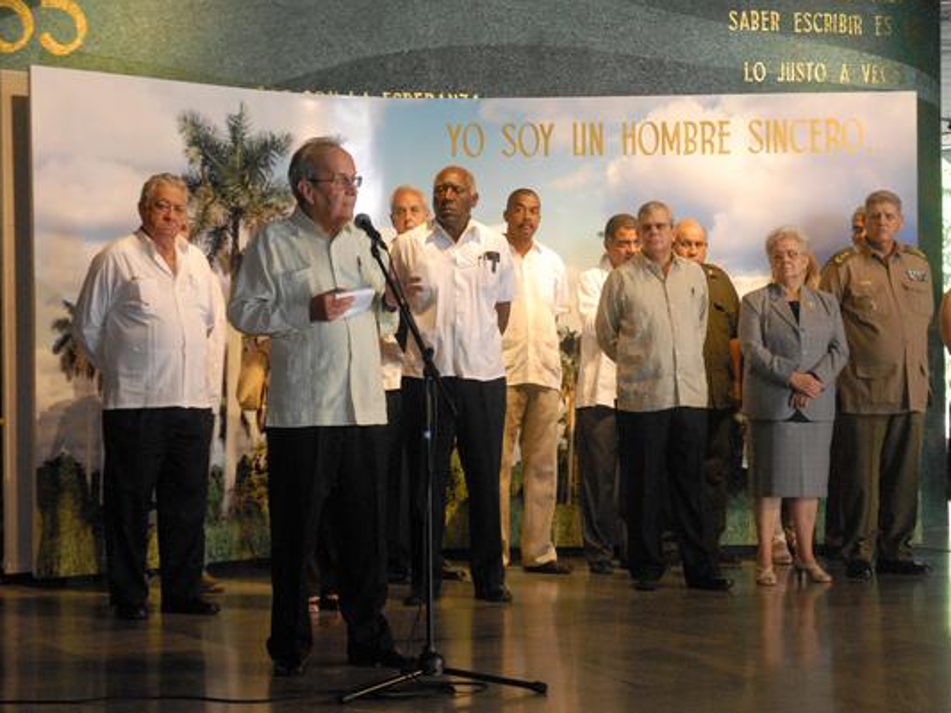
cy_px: 356
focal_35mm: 78
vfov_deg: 18.9
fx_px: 2143
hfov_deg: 25.0
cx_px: 521
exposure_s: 1/50
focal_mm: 48
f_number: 5
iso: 1600
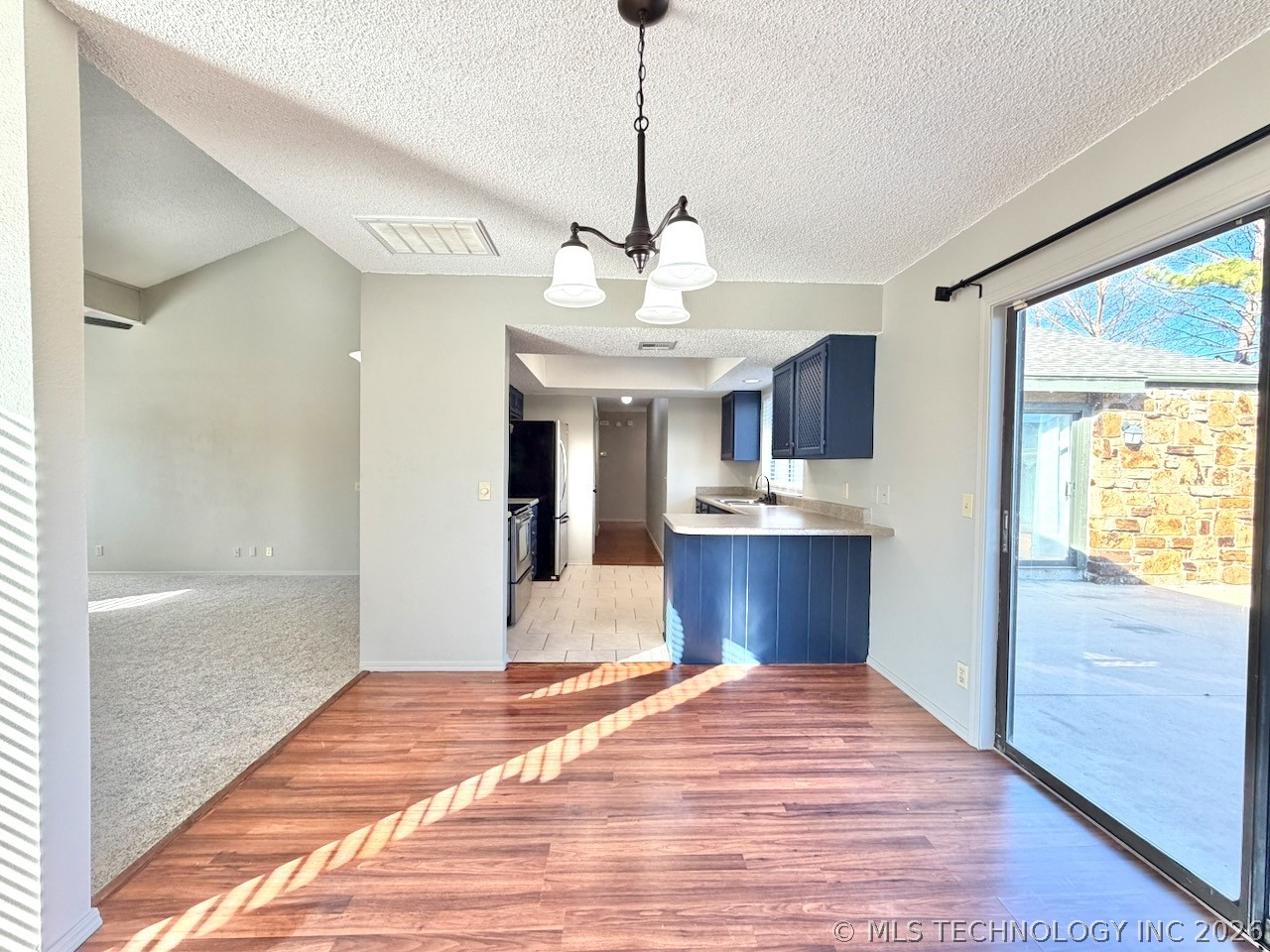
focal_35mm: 14
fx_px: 514
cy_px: 476
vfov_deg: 85.7
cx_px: 635
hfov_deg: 102.1
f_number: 2.2
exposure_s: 1/120
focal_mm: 2.22
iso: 250
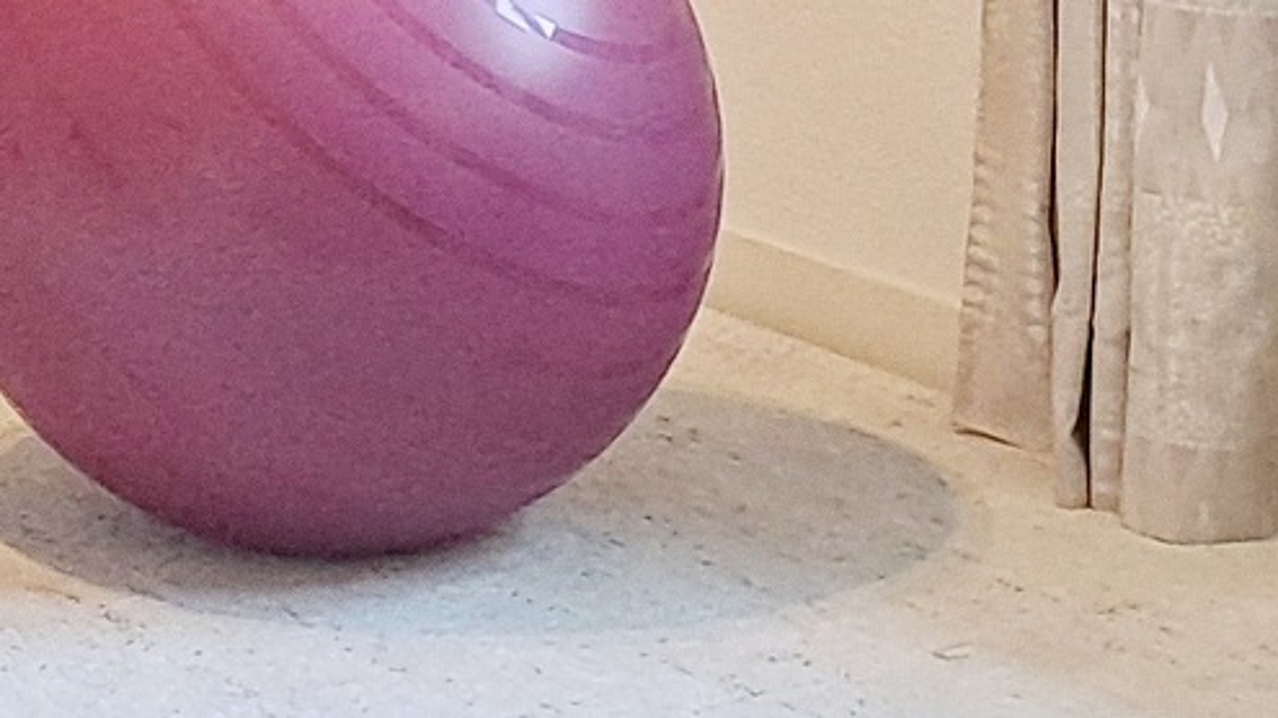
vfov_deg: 8.2
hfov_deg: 14.5
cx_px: -478
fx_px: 4776
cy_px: -723
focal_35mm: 141
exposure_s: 1/50
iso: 125
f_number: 1.8
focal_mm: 4.65
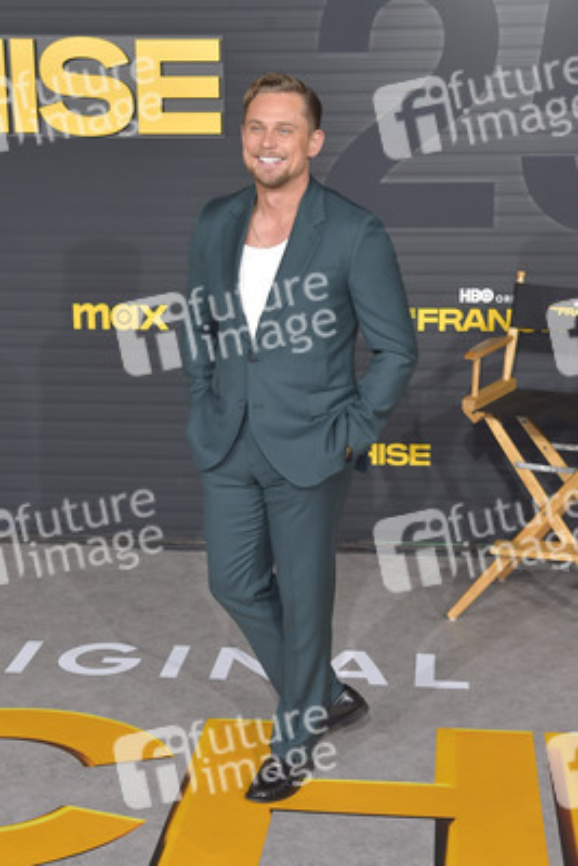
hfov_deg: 29.3
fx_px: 1107
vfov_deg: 42.7
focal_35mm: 46
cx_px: 289
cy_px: 433
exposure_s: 1/250
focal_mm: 46
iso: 320
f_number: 6.3
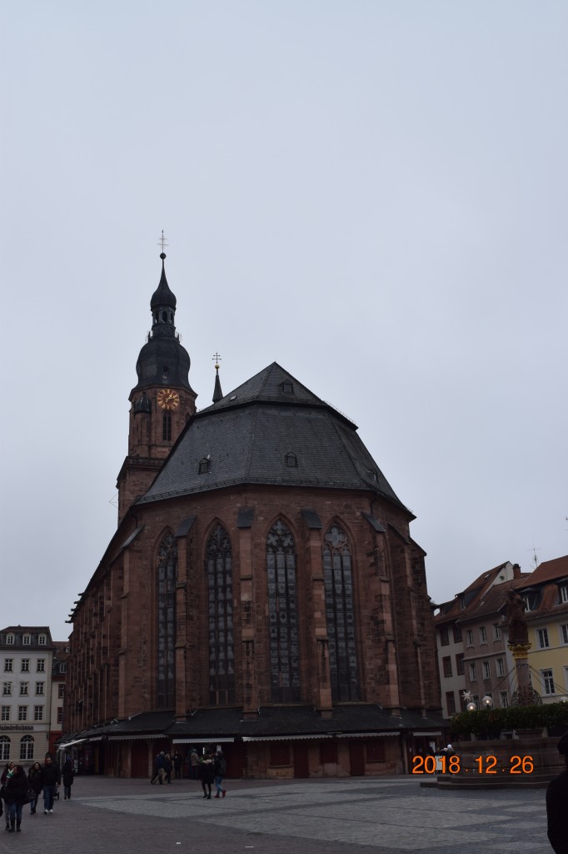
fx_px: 853
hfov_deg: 36.8
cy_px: 427
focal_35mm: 36
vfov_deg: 53.1
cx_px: 284
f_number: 8
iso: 320
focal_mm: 24
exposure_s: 1/250
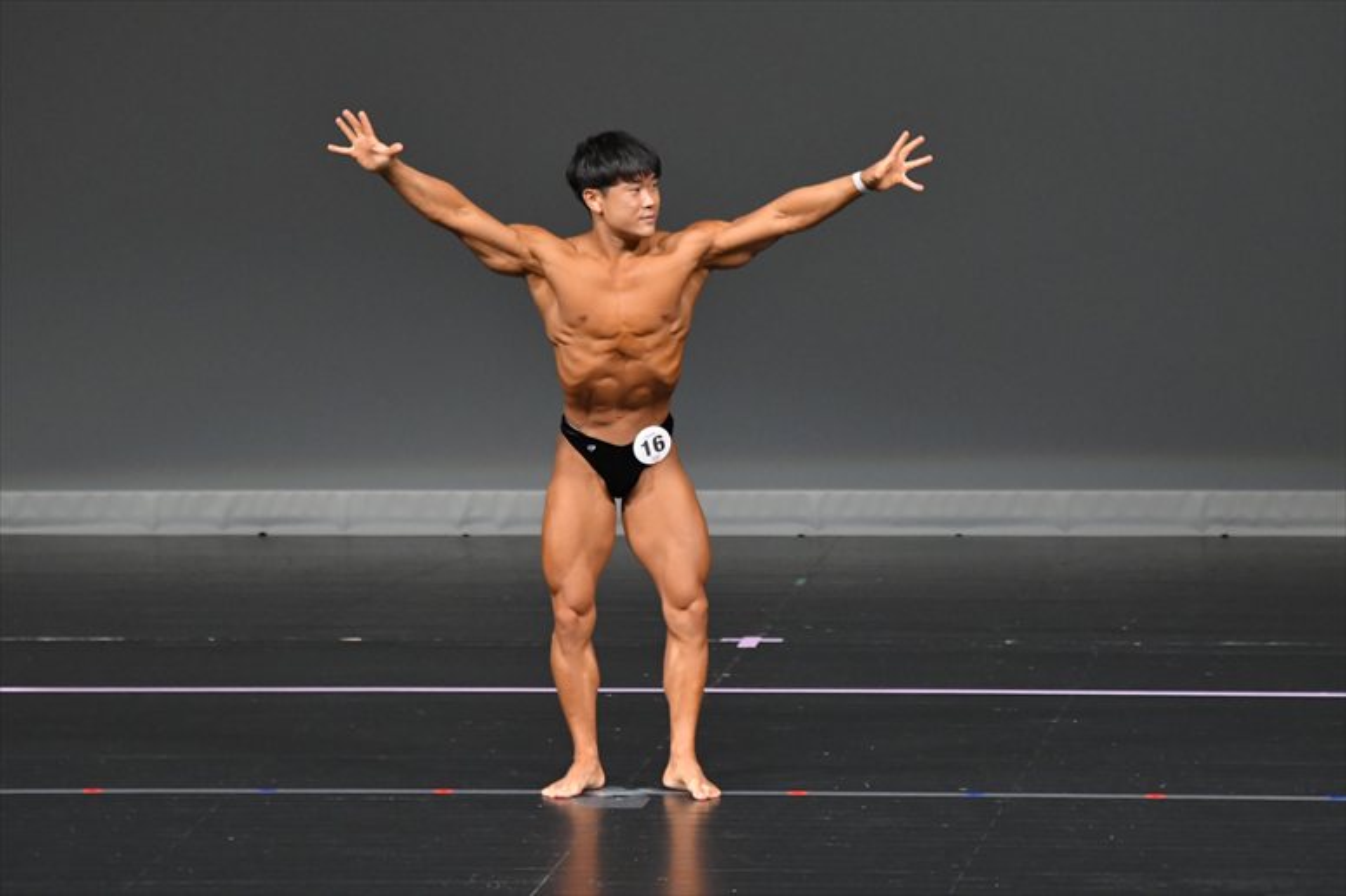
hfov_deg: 6.9
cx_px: 673
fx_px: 11211
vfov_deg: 4.6
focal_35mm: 300
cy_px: 448
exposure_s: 1/400
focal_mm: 200
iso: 4000
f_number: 5.6
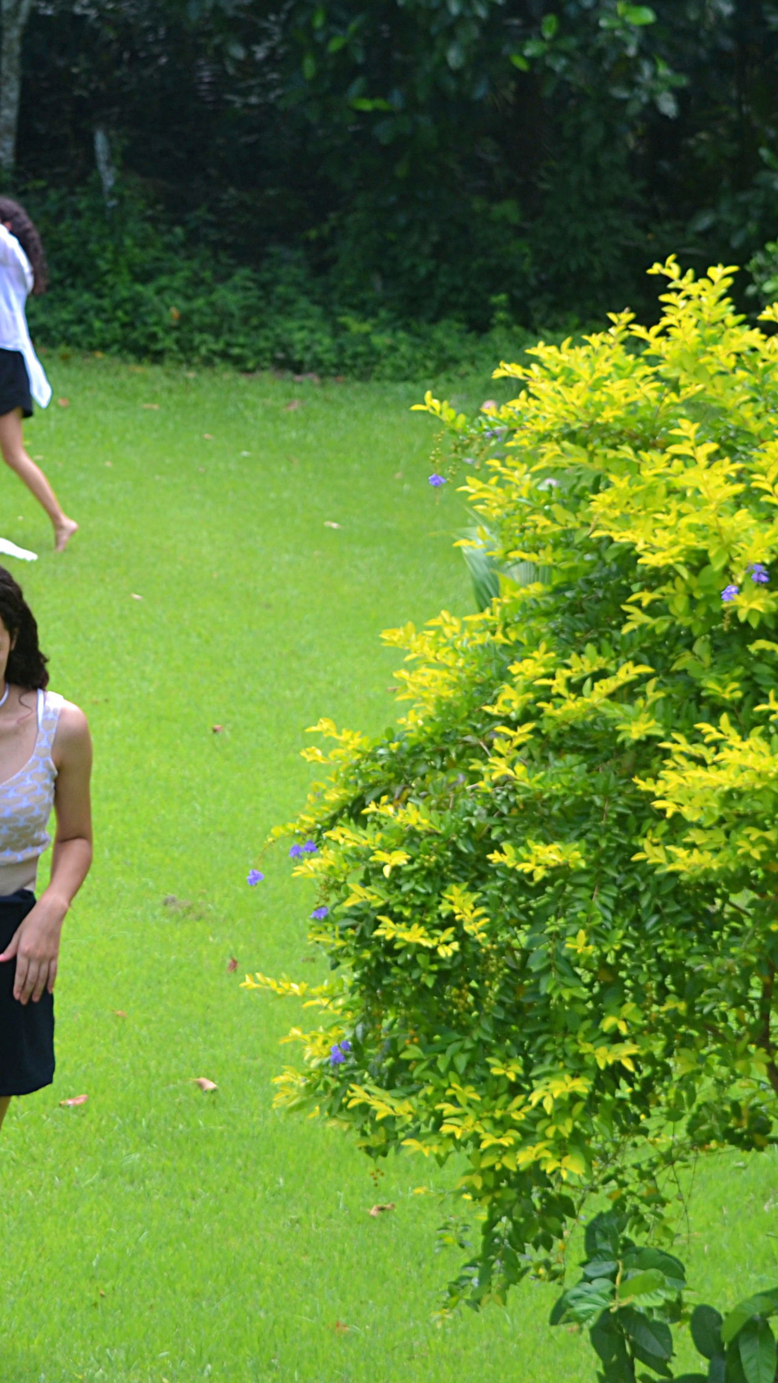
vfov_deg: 15.3
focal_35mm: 140
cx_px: 64
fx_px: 5136
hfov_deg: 8.6
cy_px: 650
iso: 100
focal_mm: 45
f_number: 5.6
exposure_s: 1/125
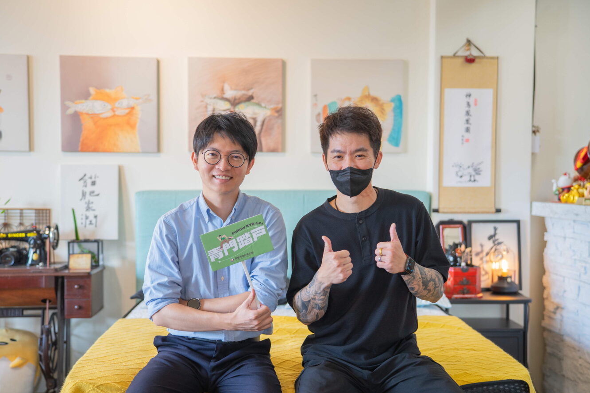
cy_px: 220
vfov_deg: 25.0
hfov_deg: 36.9
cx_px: 297
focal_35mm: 54
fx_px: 885
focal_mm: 48
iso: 400
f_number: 2.2
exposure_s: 1/125
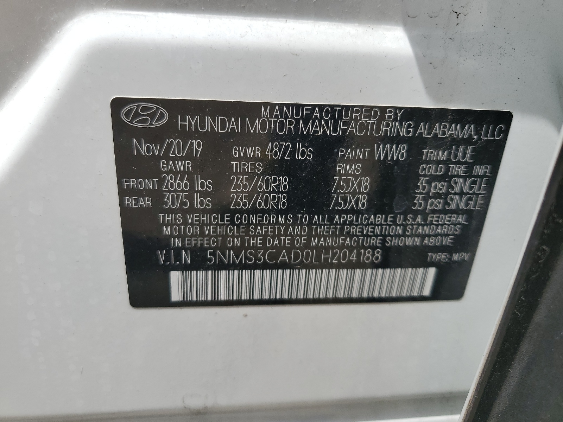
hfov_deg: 67.3
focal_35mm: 26
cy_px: 211
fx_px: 423
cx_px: 282
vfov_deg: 53.1
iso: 50
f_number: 1.5
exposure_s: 1/3333
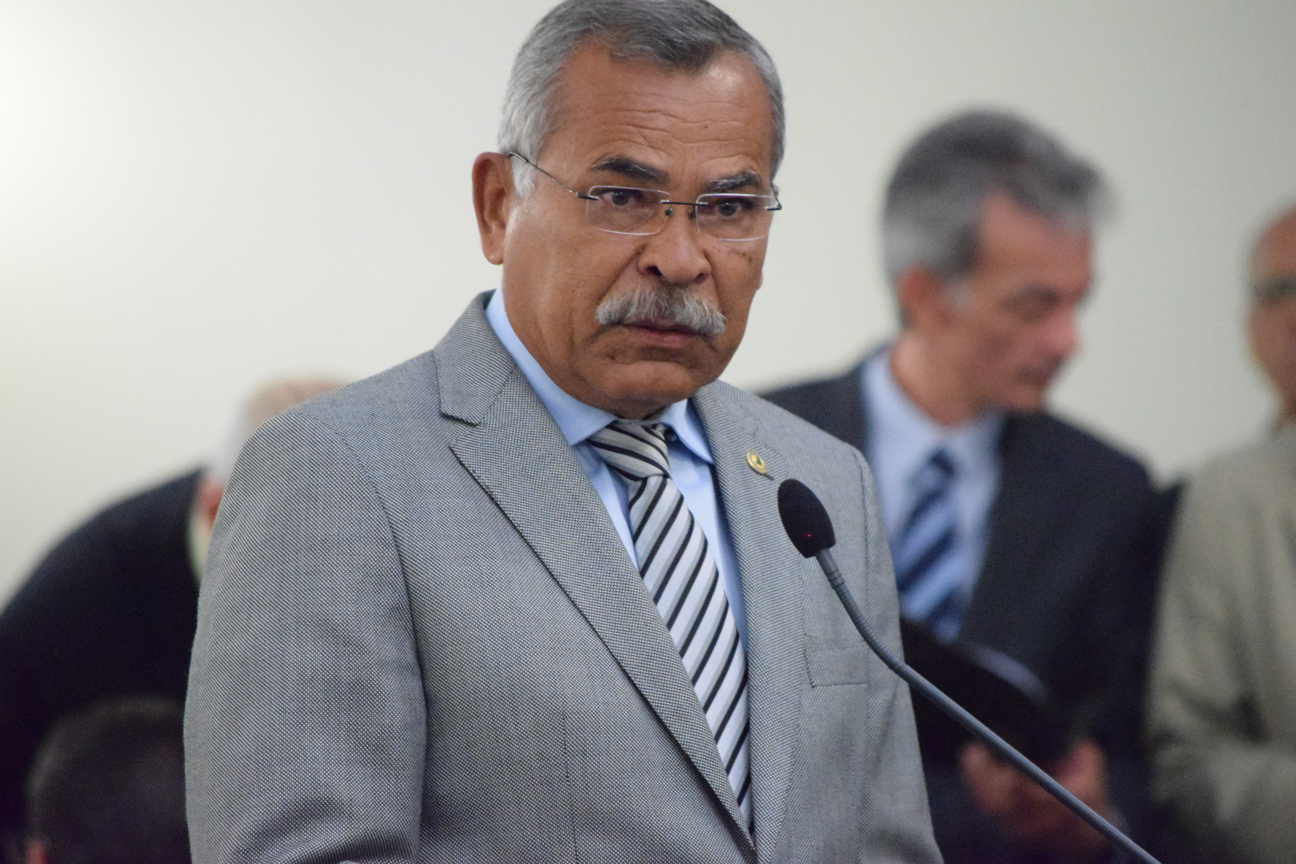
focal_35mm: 405
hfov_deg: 5.1
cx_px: 648
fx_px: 14579
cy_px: 432
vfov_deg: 3.4
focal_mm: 270
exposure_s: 1/125
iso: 12800
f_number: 5.6
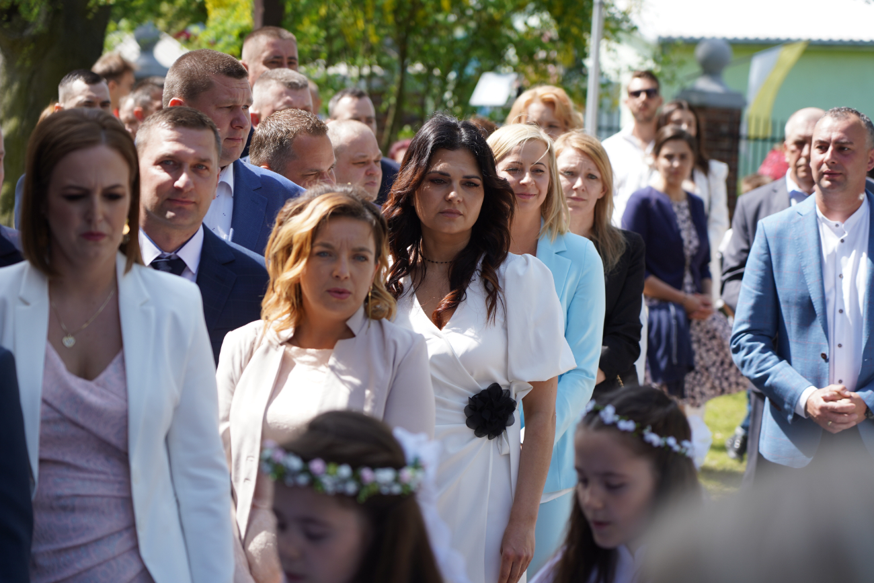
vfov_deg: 13.0
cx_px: 437
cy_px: 292
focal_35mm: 105
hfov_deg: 19.5
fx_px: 2549
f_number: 4
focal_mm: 105
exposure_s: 1/320
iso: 100
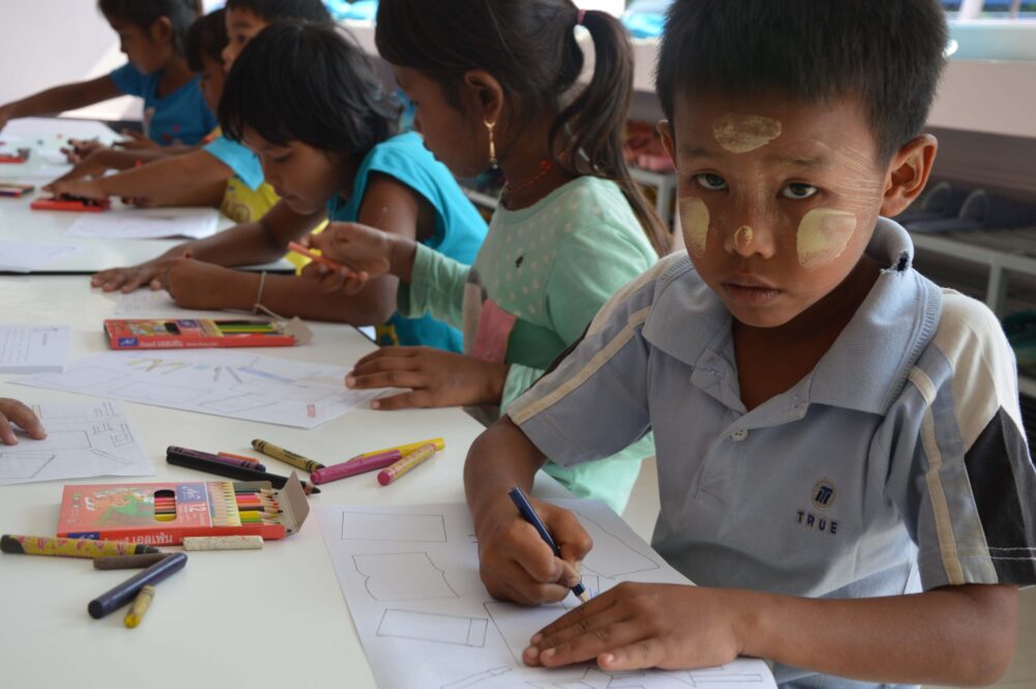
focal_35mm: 48
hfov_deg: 41.1
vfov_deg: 28.0
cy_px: 344
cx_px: 518
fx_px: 1380
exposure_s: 1/125
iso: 125
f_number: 5.6
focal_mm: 32
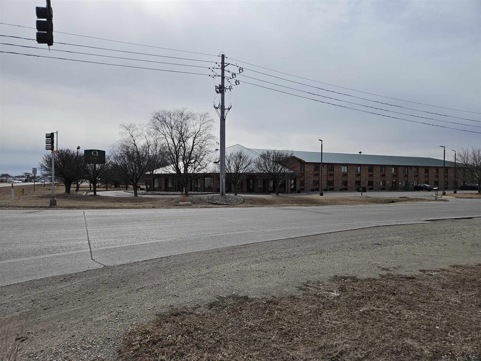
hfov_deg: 73.9
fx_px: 320
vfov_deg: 58.9
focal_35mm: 23
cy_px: 180
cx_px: 240
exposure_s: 1/4807
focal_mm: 5.4
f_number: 1.8
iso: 25
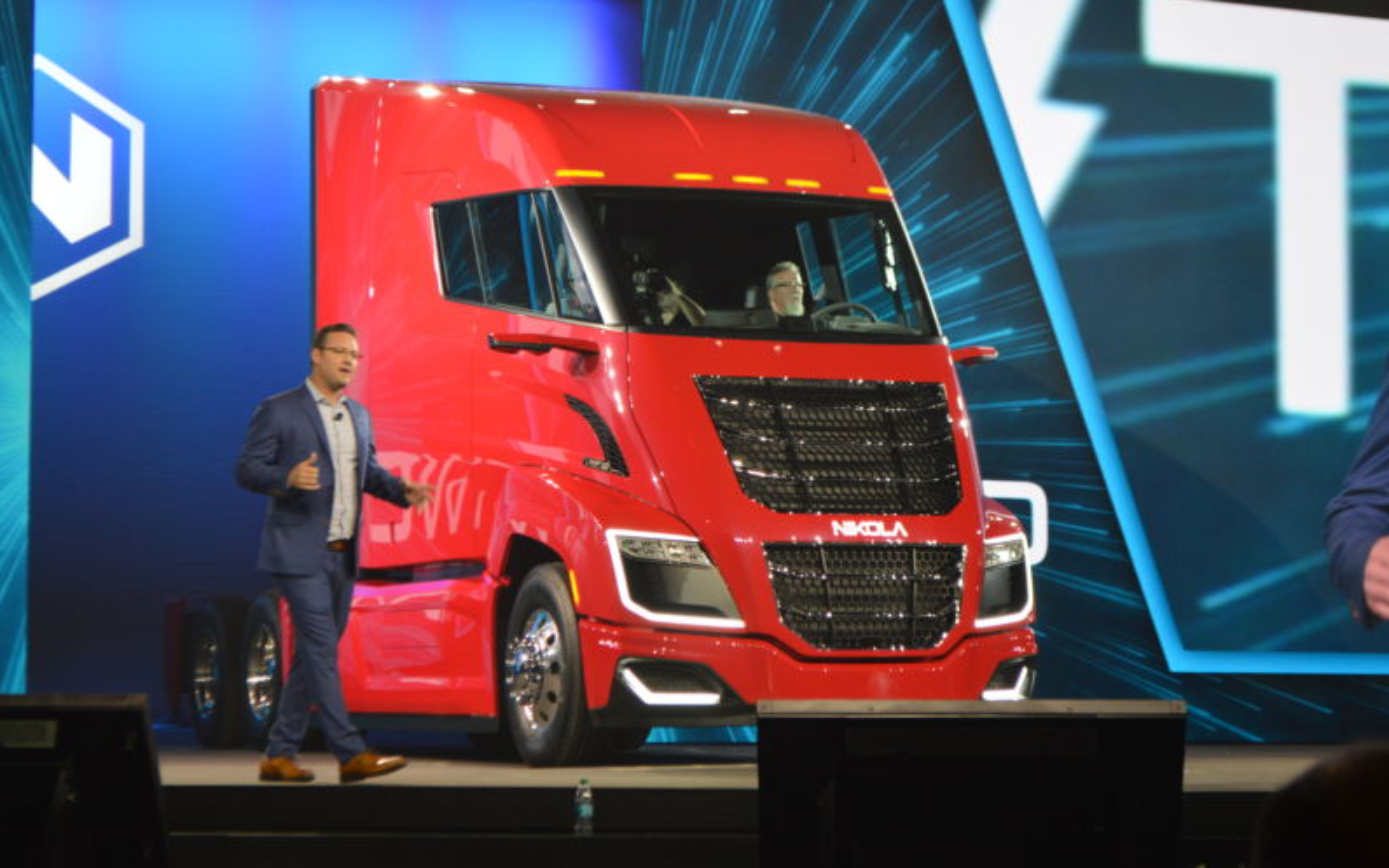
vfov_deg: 15.5
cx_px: 692
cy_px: 459
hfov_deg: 24.5
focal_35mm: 85
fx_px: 3199
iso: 720
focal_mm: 55
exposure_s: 1/60
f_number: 5.6
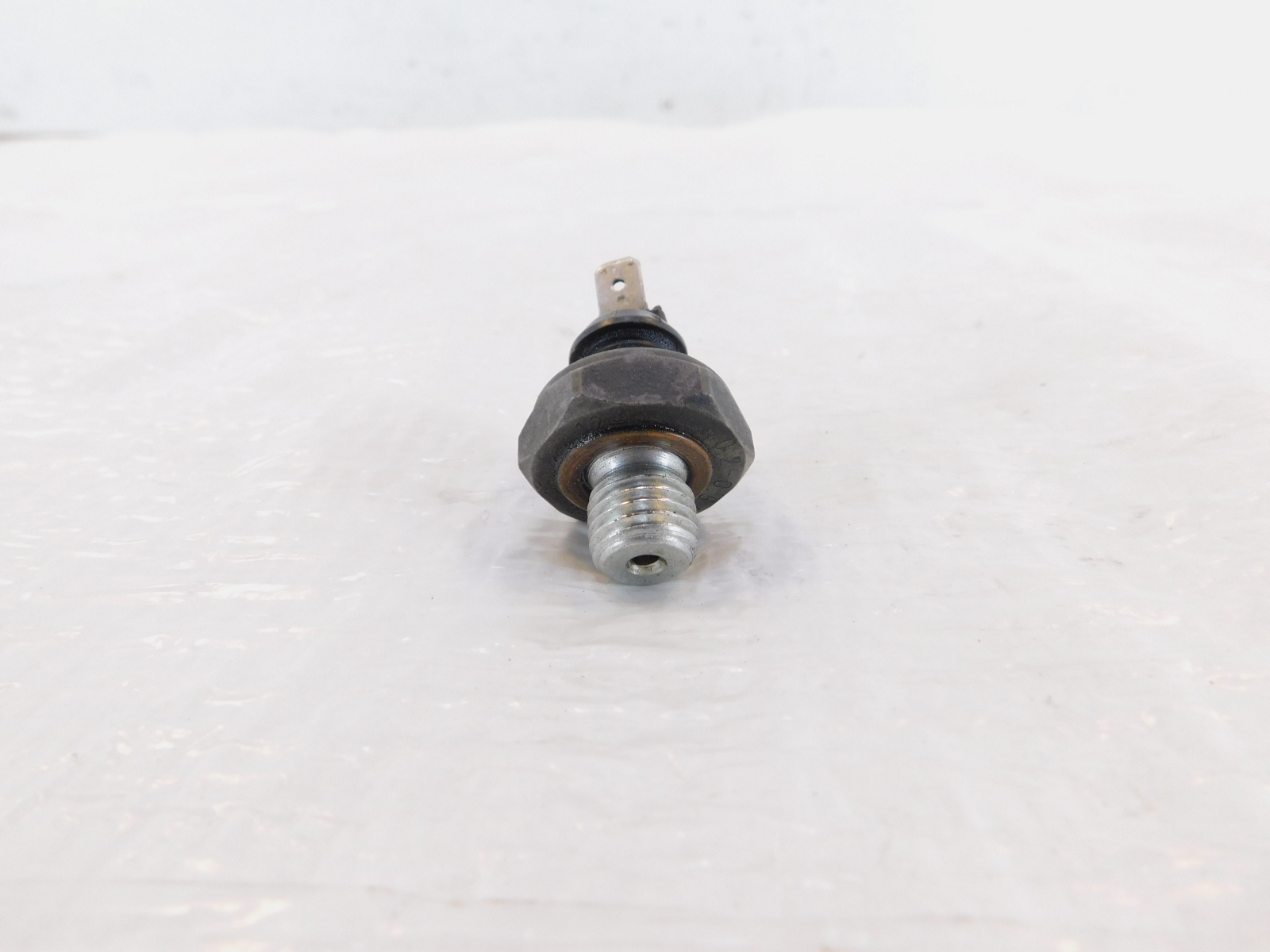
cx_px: 635
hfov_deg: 73.9
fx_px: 844
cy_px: 476
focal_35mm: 23
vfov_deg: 58.9
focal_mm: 4
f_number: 3
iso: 200
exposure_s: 1/30
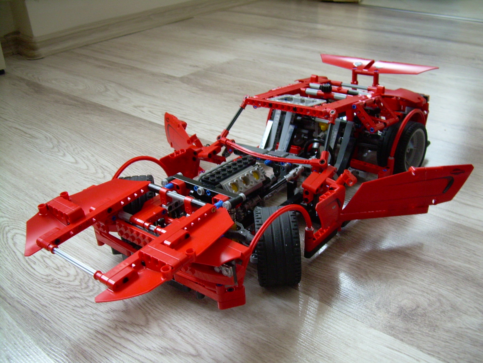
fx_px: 530
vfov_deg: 37.7
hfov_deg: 49.0
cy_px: 182
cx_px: 242
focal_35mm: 38
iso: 200
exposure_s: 1/30
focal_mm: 6.3
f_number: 2.8
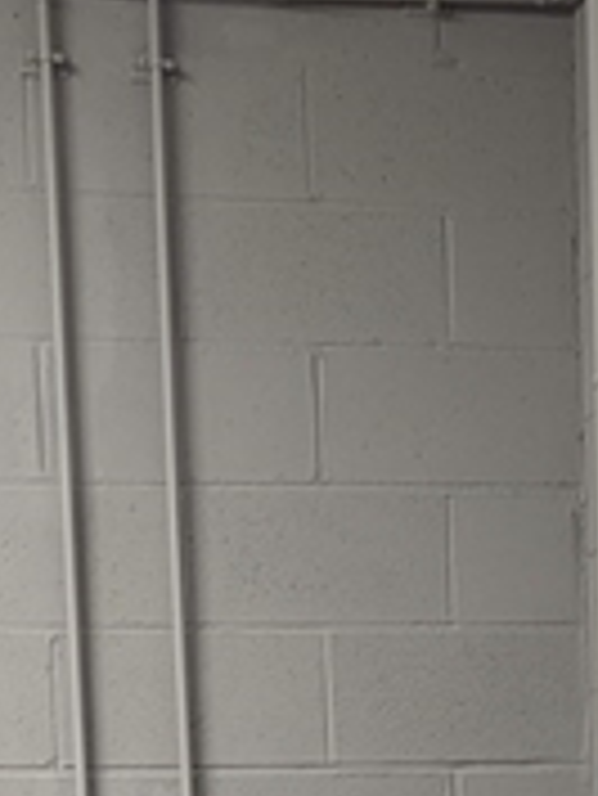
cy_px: 1088
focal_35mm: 104
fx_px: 2393
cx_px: 382
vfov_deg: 17.5
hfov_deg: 14.2
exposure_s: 1/24
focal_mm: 6.81
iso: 59
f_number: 1.85
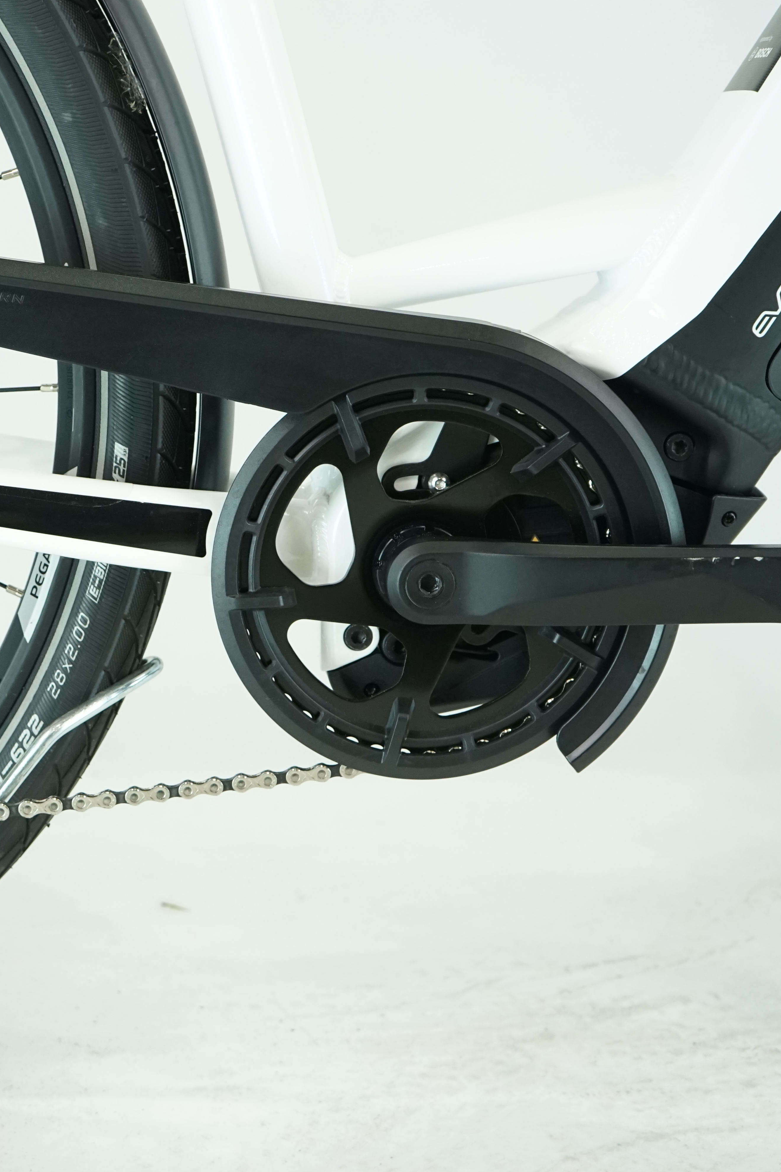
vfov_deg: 31.0
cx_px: 62
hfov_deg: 20.5
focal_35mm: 65
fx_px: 2115
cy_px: 582
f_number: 5.6
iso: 1600
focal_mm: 43
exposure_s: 1/200
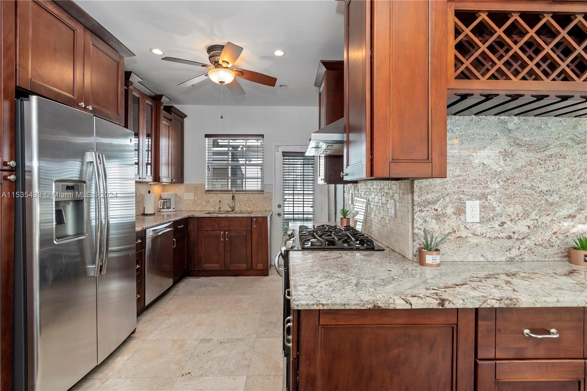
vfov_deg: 77.3
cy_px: 196
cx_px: 294
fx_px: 245
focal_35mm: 15
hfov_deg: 100.4
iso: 100
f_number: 8
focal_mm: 10
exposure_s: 1/5
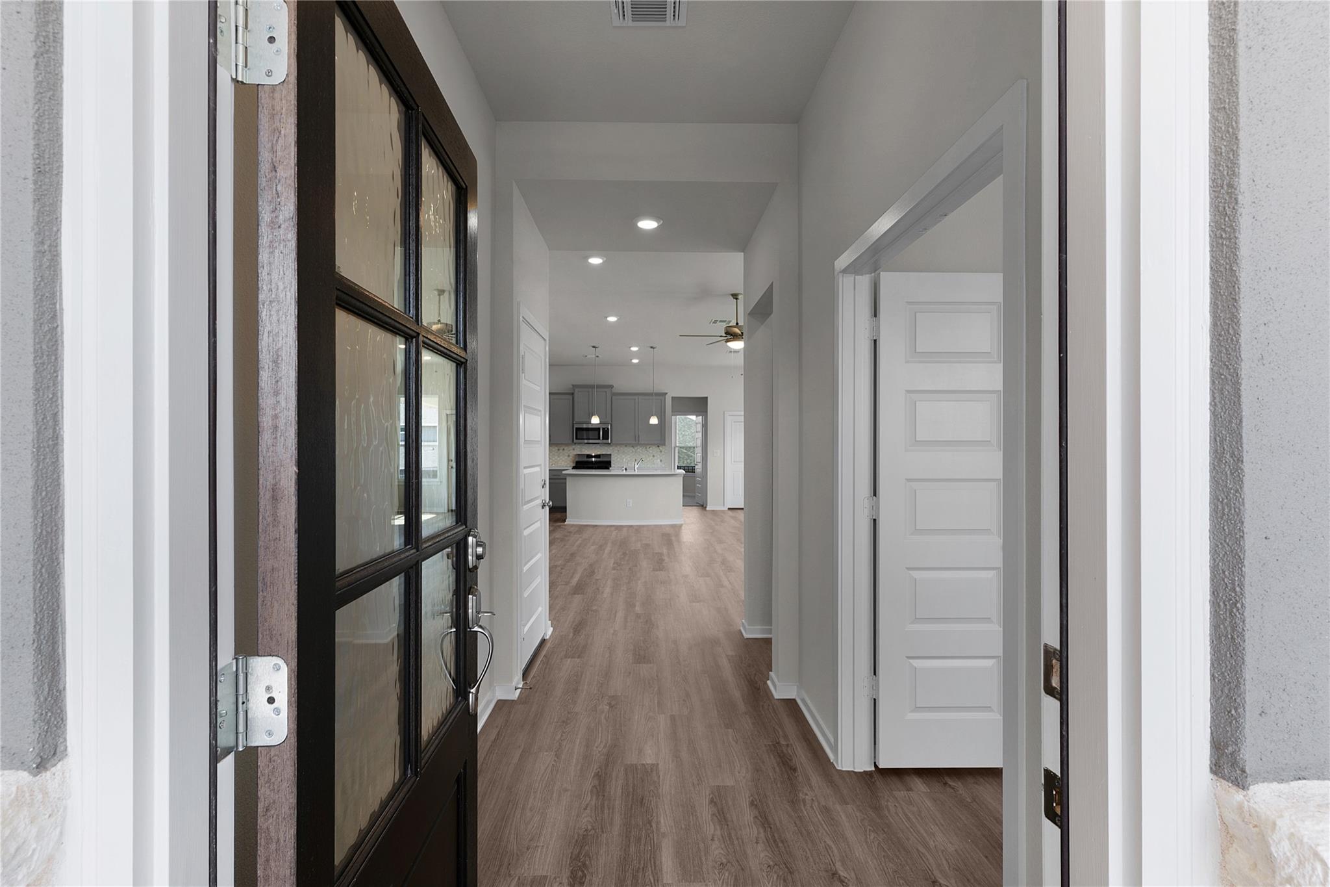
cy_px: 444
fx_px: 628
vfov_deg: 70.4
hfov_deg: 93.3
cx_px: 665
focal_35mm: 17
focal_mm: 17
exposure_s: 1/20
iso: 160
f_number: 9
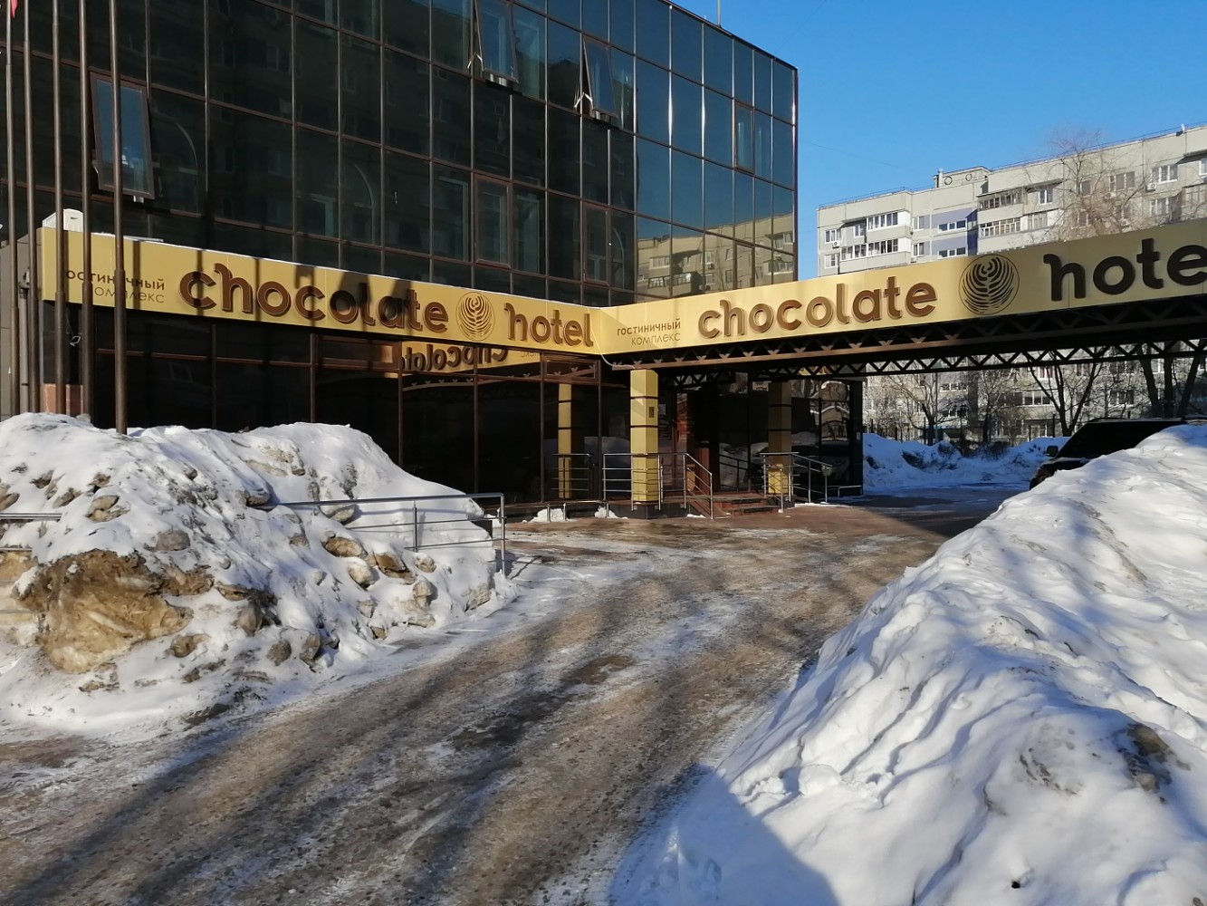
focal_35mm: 27
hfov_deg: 65.3
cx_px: 604
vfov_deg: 51.4
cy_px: 453
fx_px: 942
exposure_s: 1/5000
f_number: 1.8
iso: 50
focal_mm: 3.62
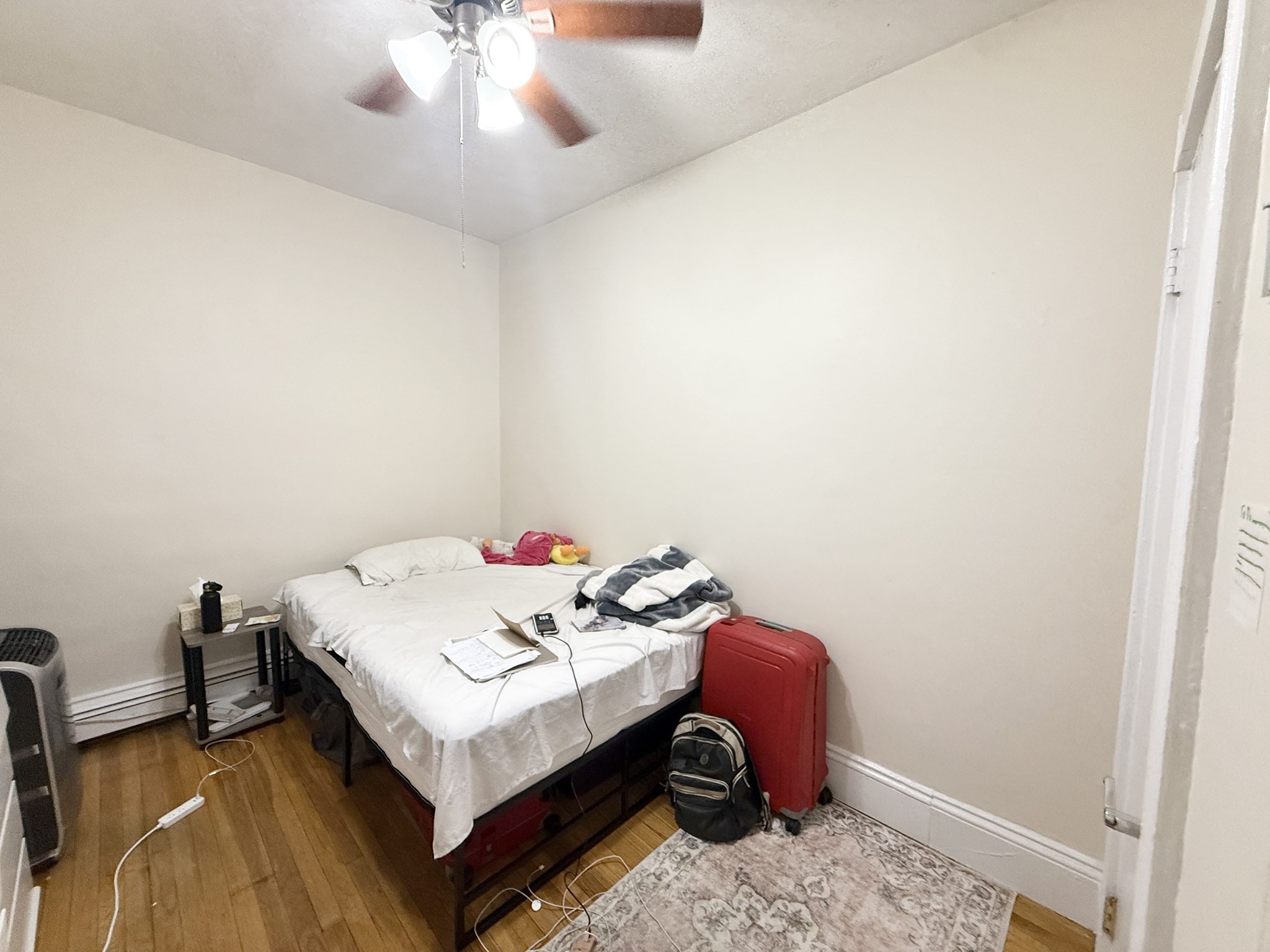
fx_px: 514
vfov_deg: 85.7
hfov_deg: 102.1
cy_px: 476
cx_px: 635
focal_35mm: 14
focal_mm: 2.22
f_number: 2.2
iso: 320
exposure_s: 1/120
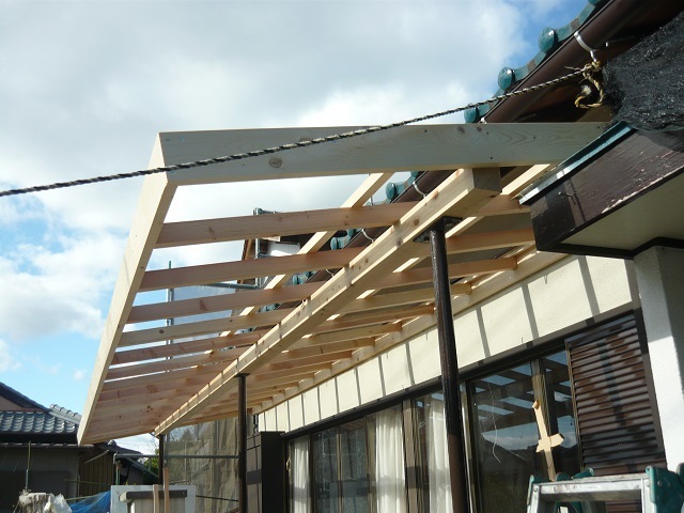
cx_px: 342
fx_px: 652
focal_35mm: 33
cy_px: 256
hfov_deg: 55.4
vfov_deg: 42.9
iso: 100
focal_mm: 5.5
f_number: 8
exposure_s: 1/160
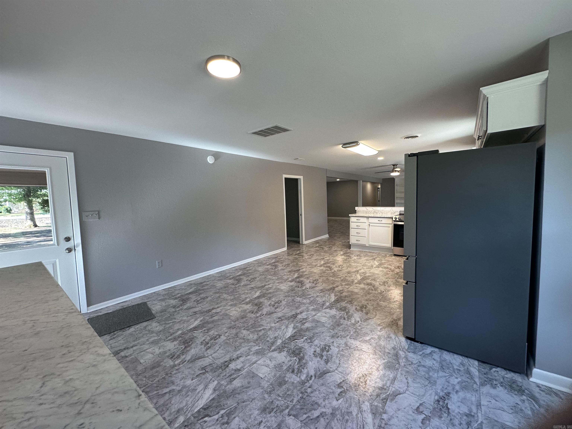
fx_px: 231
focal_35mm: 14
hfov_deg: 102.1
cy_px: 214
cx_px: 286
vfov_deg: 85.7
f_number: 2.2
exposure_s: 1/120
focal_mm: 2.22
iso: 160
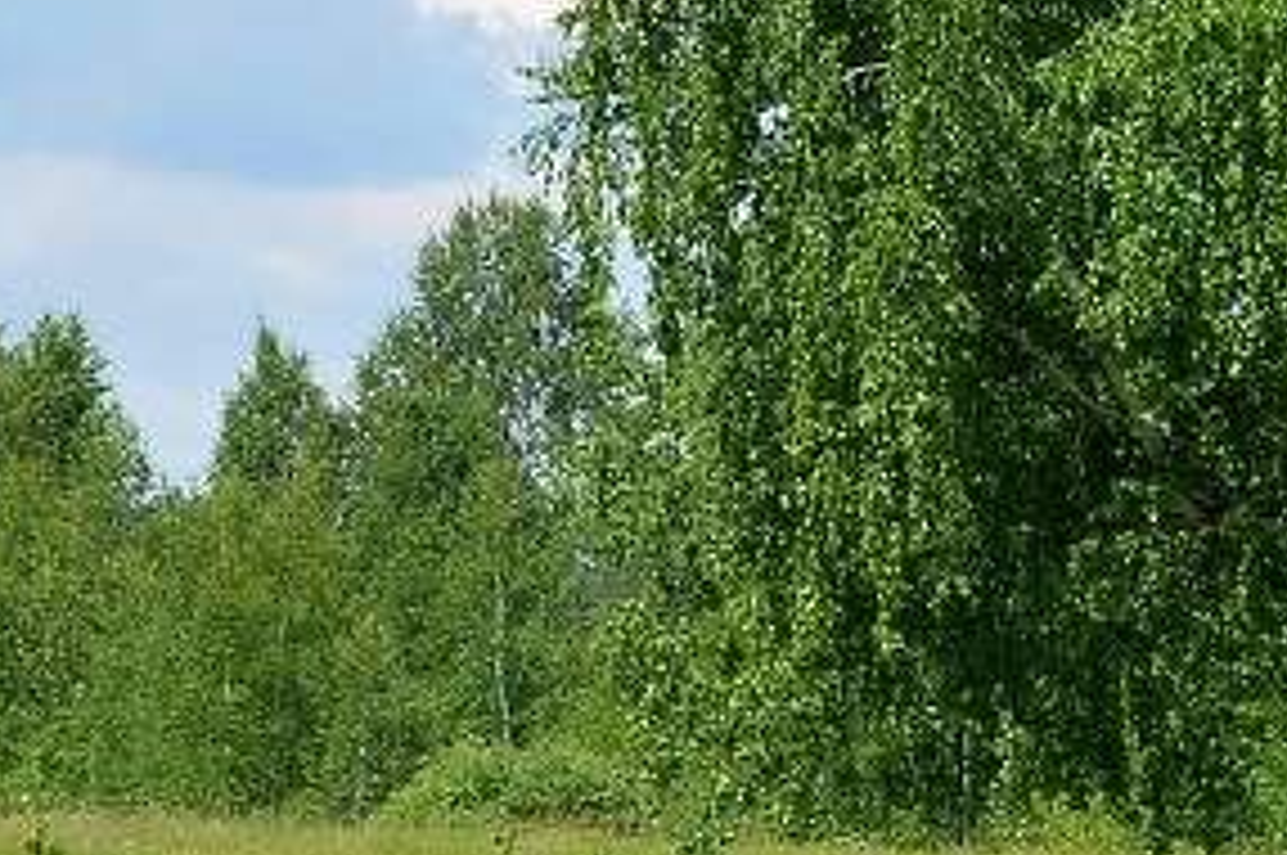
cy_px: -551
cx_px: 1656
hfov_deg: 5.1
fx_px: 14407
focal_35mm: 403
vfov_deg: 3.4
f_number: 7.1
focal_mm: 55
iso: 100
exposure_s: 1/250
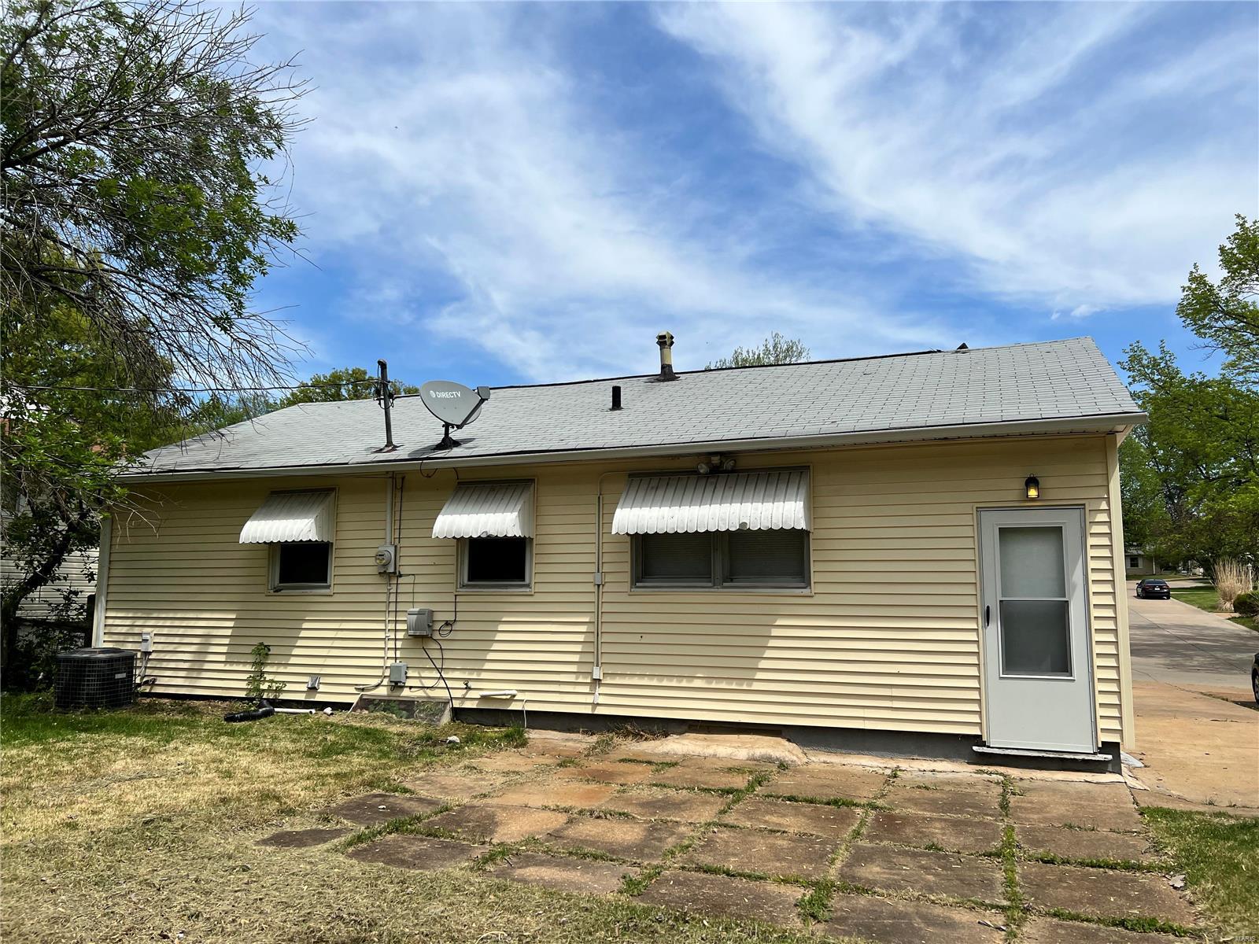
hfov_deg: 67.3
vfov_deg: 53.1
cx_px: 630
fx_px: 946
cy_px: 472
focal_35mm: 26
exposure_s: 1/6993
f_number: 1.5
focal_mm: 5.7
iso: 50
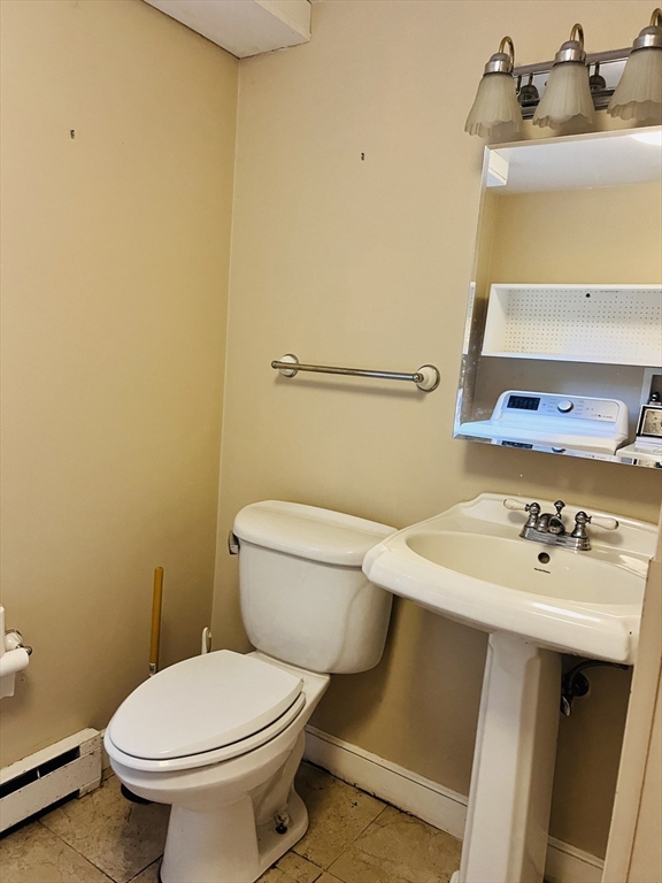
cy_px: 442
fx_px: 663
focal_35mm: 26
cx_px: 331
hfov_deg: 53.1
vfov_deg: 67.3
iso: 320
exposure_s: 1/60
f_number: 1.5
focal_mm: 5.7
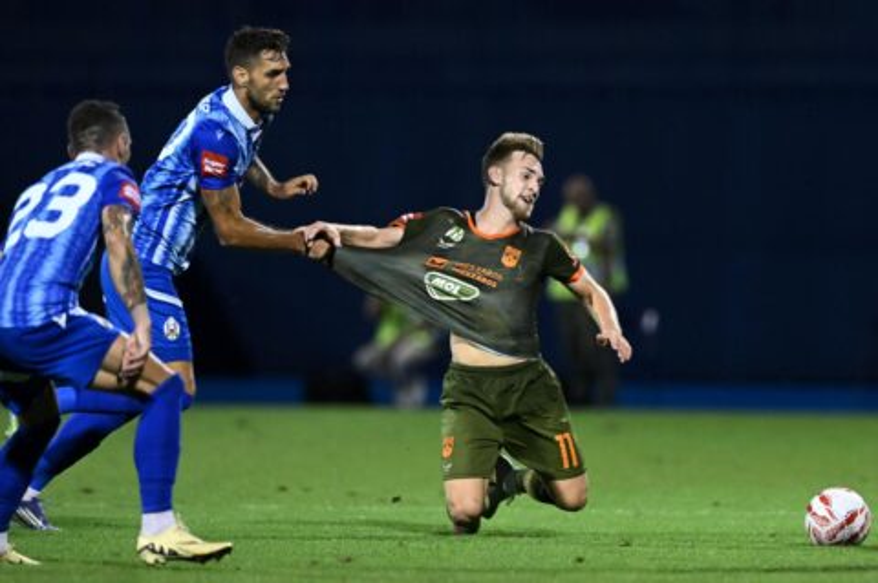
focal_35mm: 400
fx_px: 9745
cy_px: 292
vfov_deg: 3.4
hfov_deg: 5.2
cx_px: 439
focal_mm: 400
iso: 4000
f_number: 4
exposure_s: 1/1000
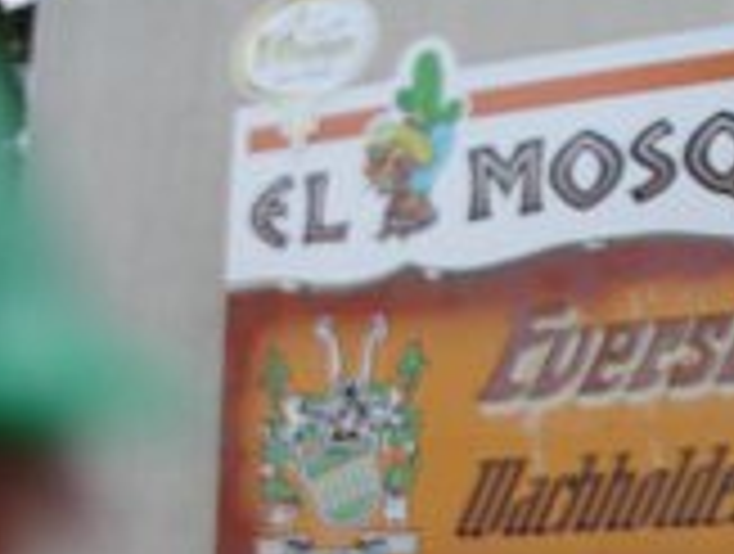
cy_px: 464
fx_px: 1976
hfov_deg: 20.7
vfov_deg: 15.8
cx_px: 612
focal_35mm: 93
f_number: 2.8
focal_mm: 7.8
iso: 50
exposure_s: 1/10
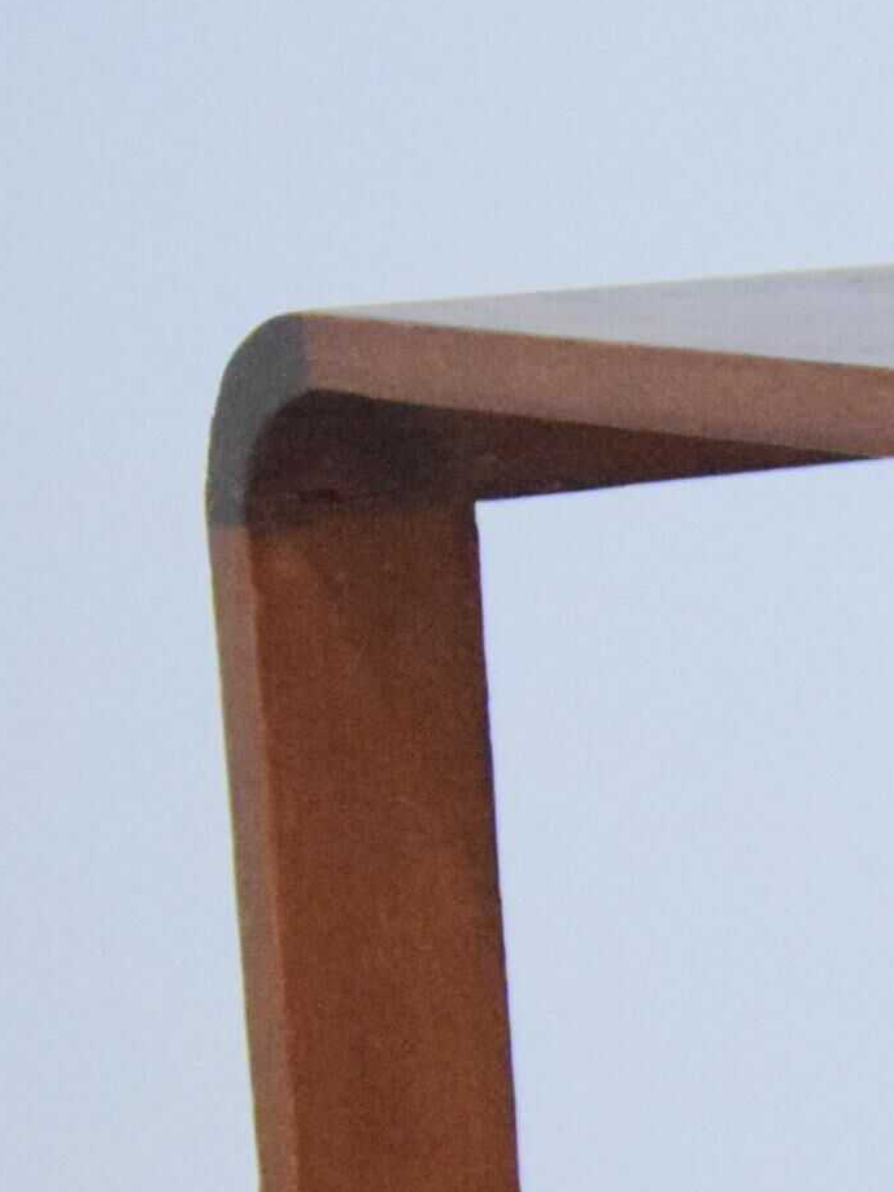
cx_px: 2186
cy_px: 1678
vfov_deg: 8.1
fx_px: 8266
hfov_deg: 5.9
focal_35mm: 240
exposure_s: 1/25
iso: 6400
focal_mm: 34
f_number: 4.2
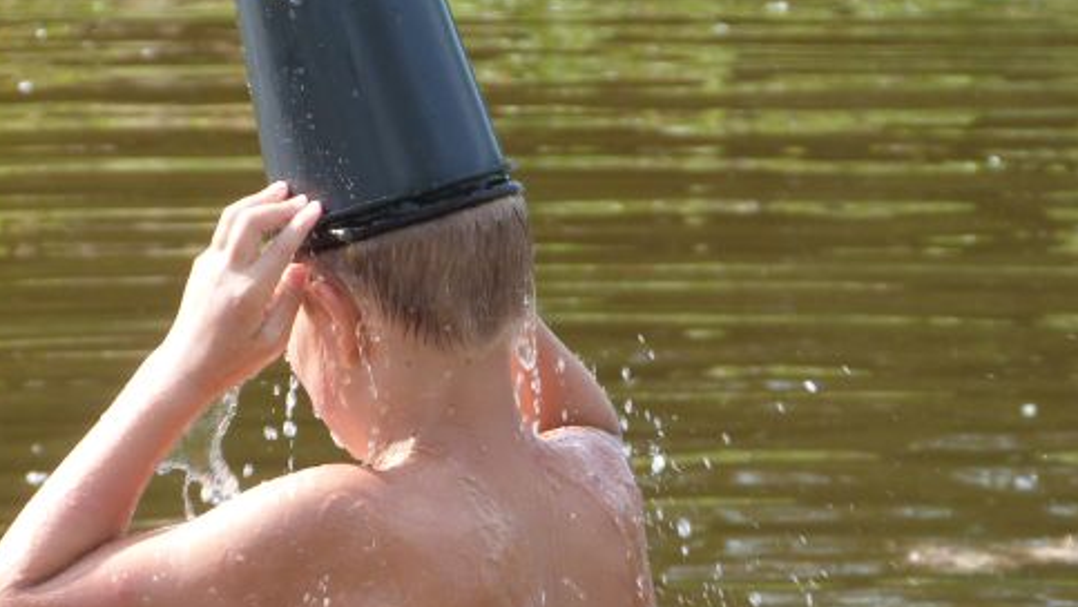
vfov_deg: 2.9
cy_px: 609
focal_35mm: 426
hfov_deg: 5.1
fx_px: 12180
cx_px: 440
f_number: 4
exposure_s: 1/320
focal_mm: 42.4
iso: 160
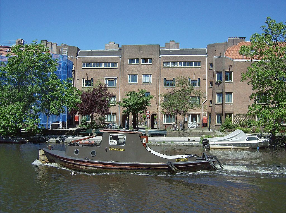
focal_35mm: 38
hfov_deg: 49.1
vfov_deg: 37.6
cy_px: 106
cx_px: 143
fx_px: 313
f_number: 4.8
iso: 100
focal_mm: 6.4
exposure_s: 1/663
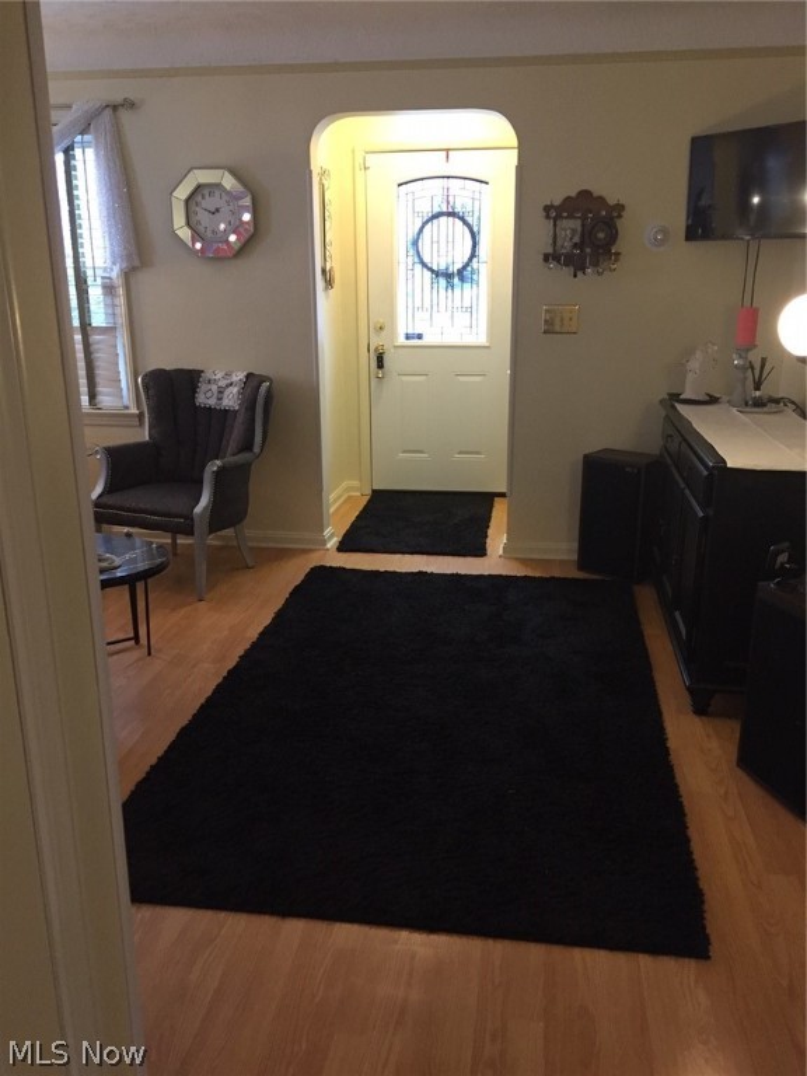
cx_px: 404
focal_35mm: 29
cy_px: 538
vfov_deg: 61.7
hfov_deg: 48.2
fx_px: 901
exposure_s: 1/30
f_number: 2.2
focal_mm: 4.15
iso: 125
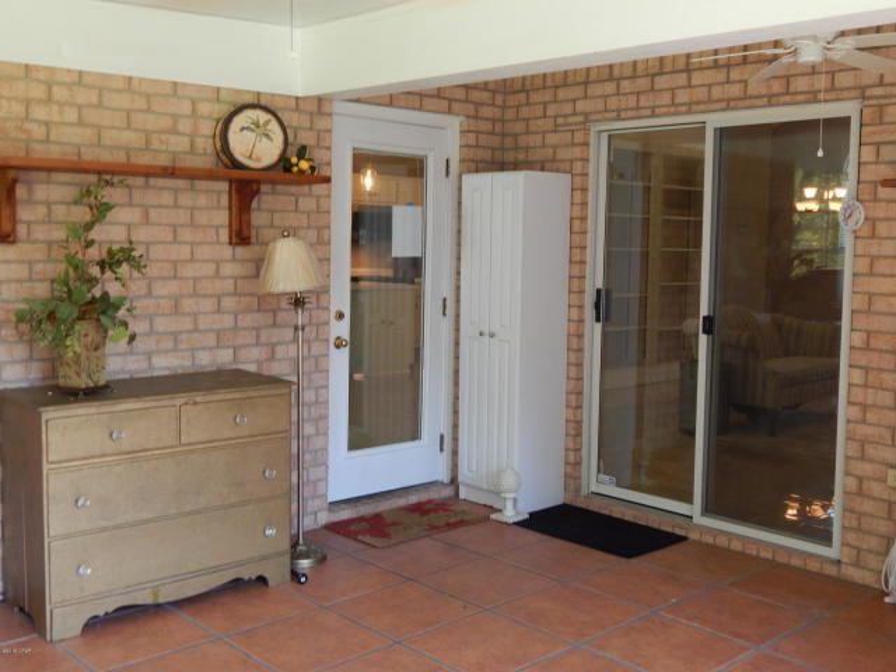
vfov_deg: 37.7
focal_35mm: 38
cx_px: 448
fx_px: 984
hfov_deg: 49.0
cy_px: 336
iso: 180
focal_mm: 6.8
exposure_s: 1/30
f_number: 3.4
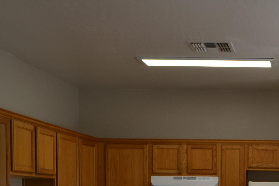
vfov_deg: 17.3
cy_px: 230
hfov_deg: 25.5
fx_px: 581
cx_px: 286
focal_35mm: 75
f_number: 5
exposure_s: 1/100
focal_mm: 18
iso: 400
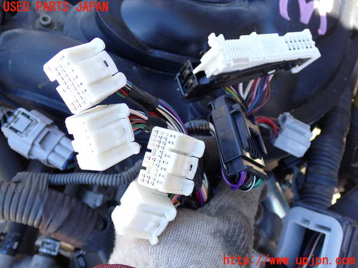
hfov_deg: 49.0
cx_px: 179
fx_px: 393
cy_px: 134
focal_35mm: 38
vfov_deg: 37.7
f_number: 2.7
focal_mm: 6.83
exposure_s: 1/125
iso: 125
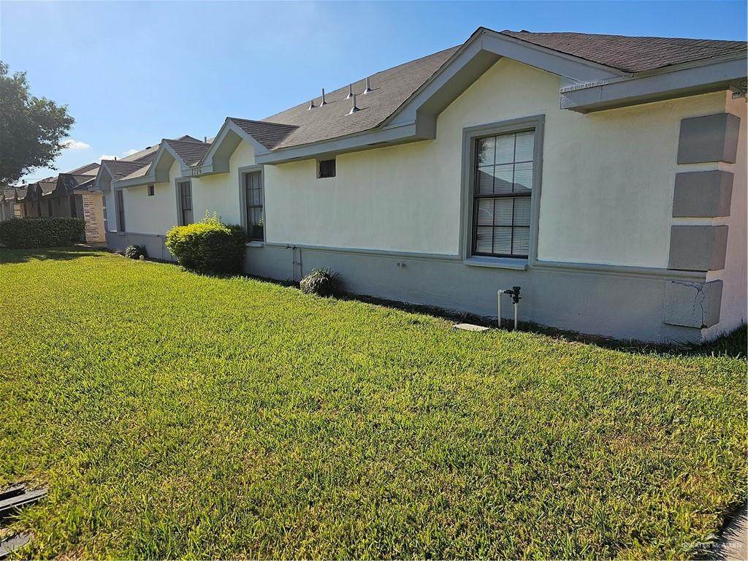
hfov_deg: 73.9
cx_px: 374
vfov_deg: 58.9
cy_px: 280
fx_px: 497
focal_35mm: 23
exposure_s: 1/2000
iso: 20
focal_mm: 6.3
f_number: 1.7
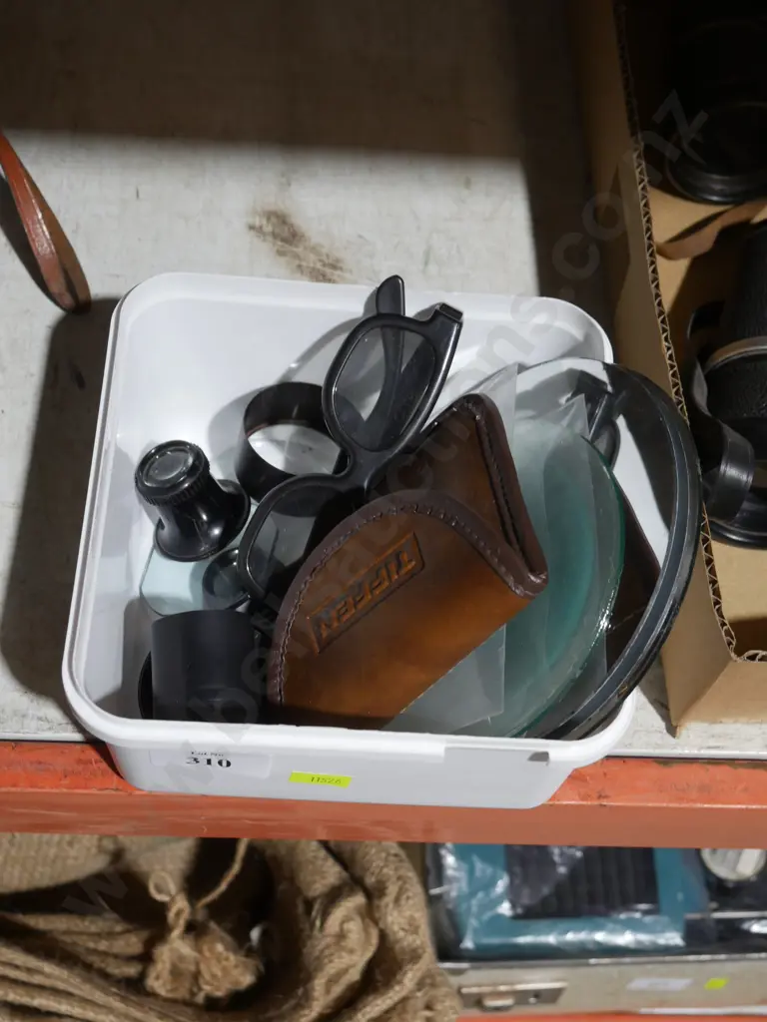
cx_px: 384
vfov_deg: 38.2
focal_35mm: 50
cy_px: 511
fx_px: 1477
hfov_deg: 29.1
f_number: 5.6
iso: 800
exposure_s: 1/60
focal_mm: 25
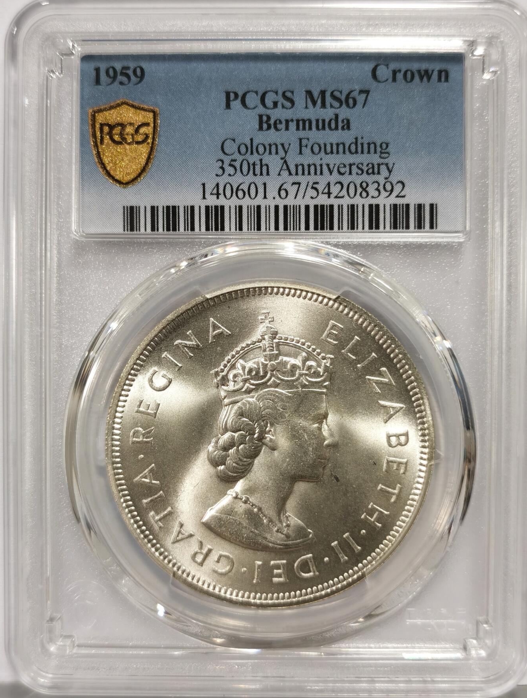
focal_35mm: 55
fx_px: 1111
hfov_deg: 26.7
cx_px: 267
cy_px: 346
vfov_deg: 34.8
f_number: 16
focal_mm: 5.56
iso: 80
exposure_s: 1/100
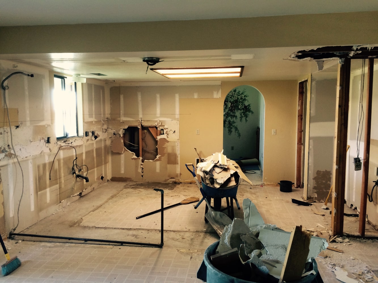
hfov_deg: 61.7
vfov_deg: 48.2
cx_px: 189
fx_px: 317
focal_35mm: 29
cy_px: 142
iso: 125
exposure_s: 1/30
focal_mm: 4.15
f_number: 2.2
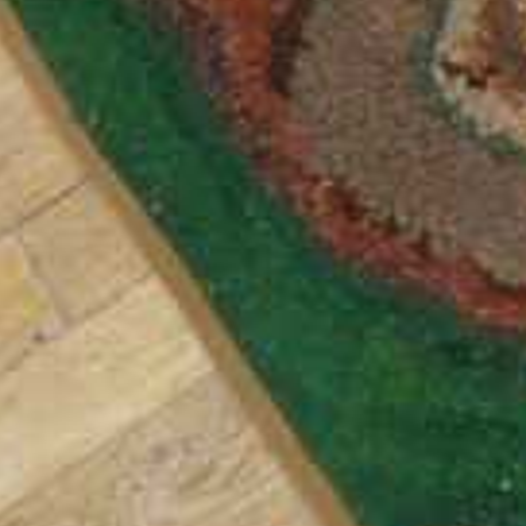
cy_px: 60
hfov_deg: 16.3
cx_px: 688
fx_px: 1736
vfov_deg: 17.0
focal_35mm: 101
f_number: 4
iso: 1600
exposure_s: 1/60
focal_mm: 18
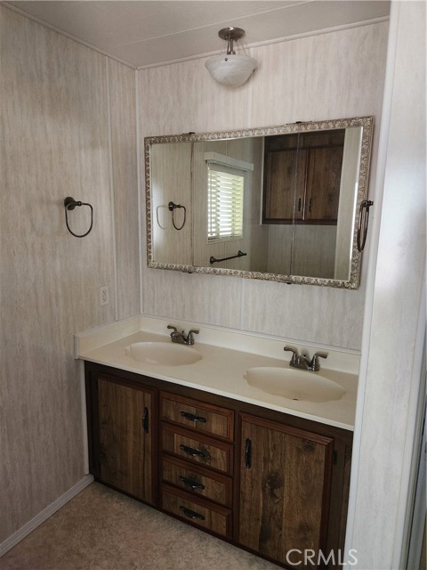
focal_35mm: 23
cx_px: 214
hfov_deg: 58.9
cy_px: 285
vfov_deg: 73.9
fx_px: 378
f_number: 1.8
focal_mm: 5.4
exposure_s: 1/120
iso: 640
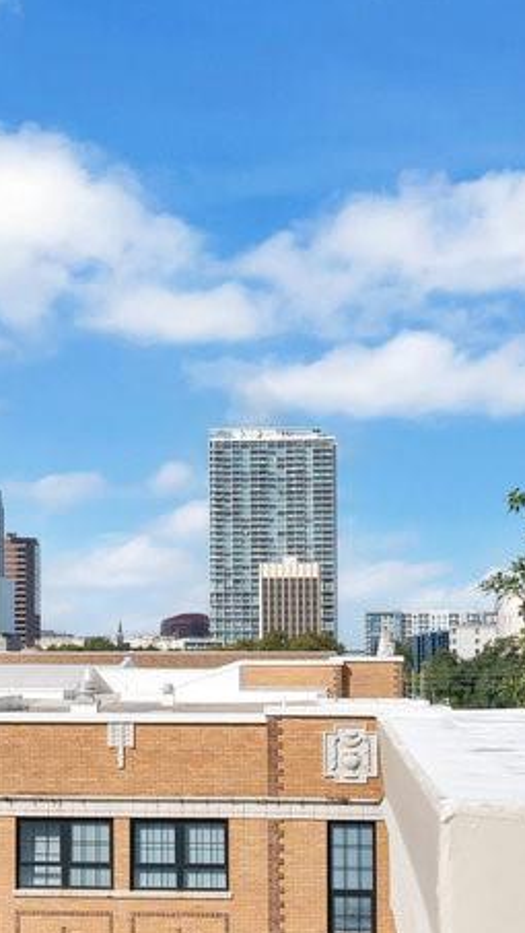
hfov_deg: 14.7
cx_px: 33
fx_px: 2003
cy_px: 510
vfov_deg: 26.2
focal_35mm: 81
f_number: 10
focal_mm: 35
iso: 100
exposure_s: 1/320
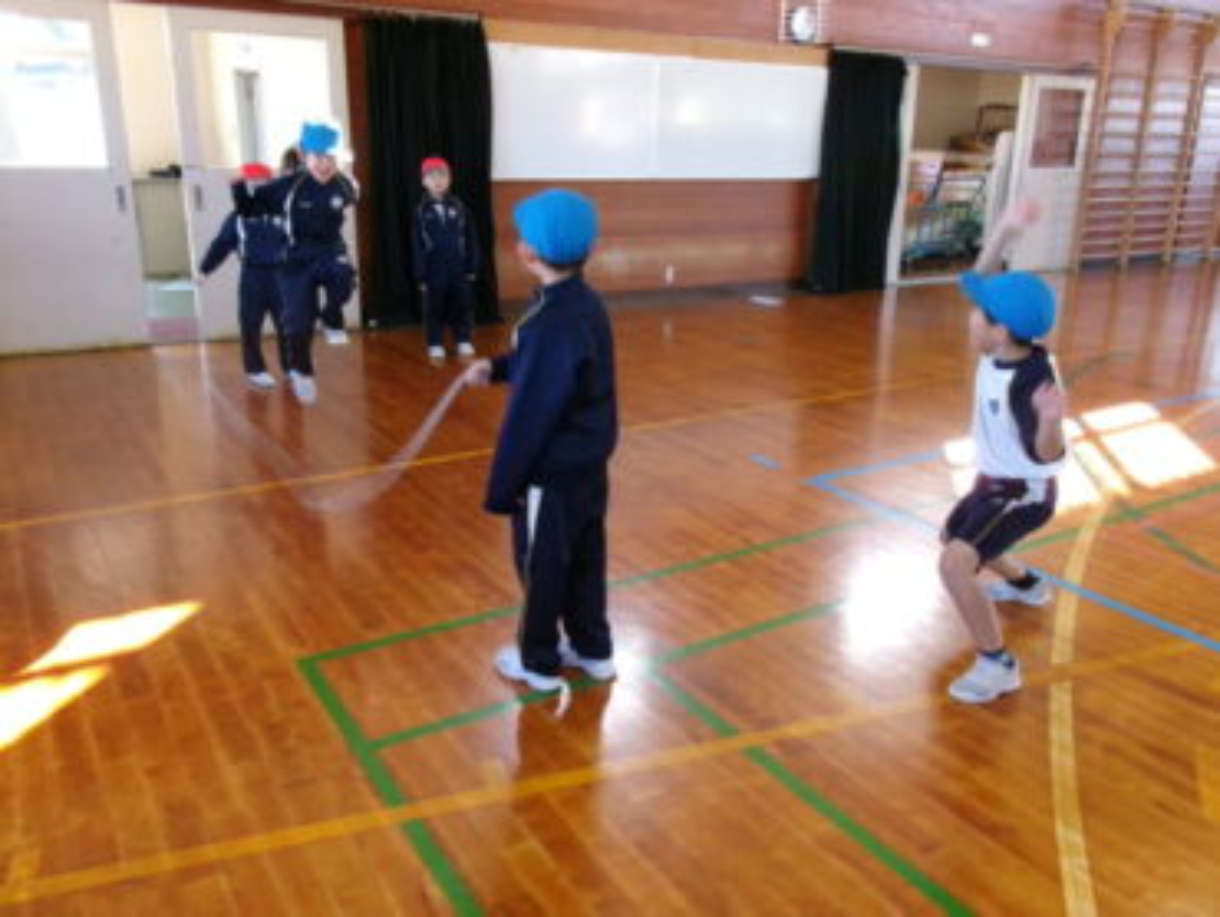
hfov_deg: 63.4
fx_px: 987
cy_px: 458
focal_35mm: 28
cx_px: 610
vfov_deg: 49.8
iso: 619
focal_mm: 5.1
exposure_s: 1/125
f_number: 3.9
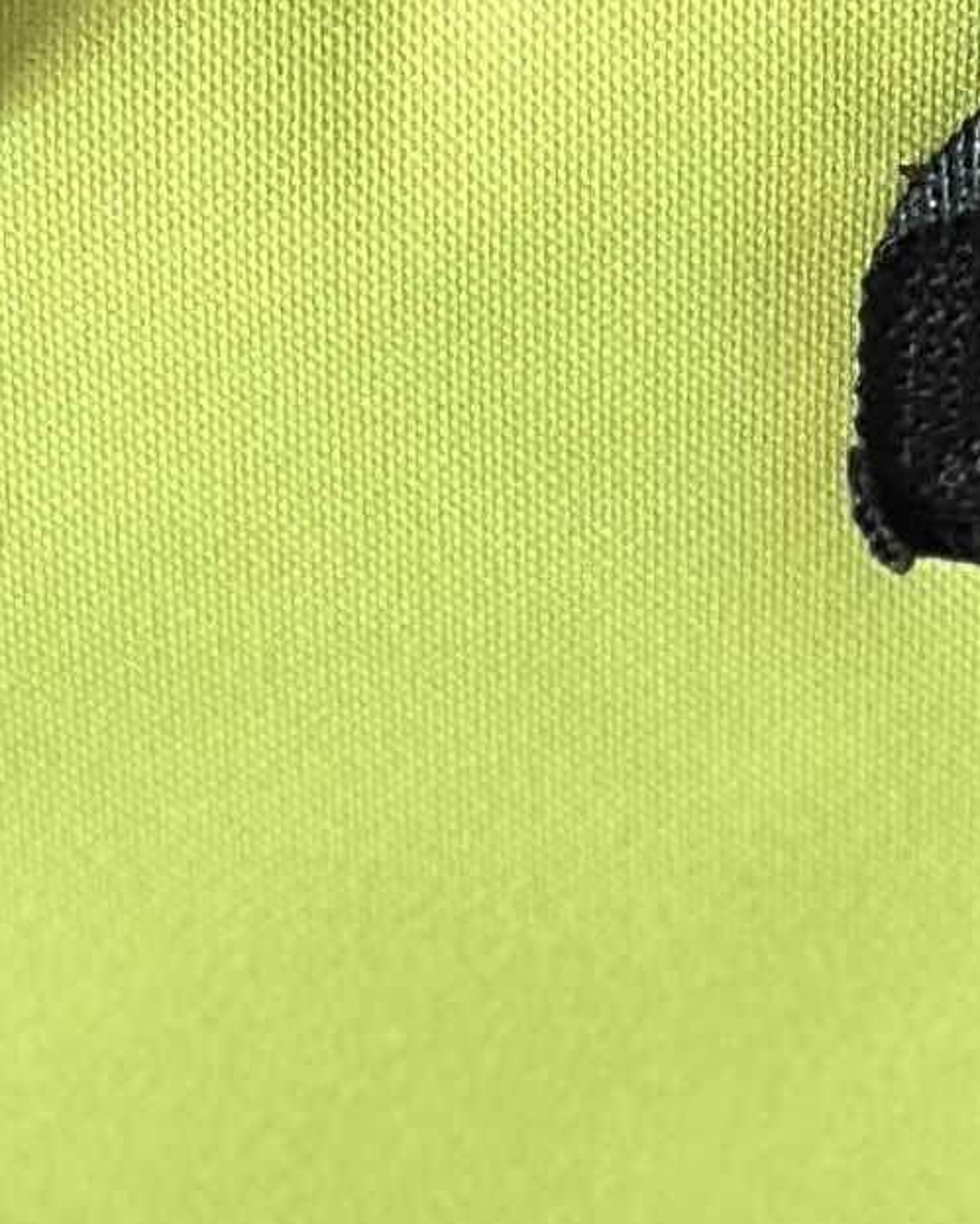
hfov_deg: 5.1
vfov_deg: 6.4
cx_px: 454
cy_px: 971
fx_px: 10977
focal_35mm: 303
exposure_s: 1/33
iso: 320
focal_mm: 6.86
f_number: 1.78
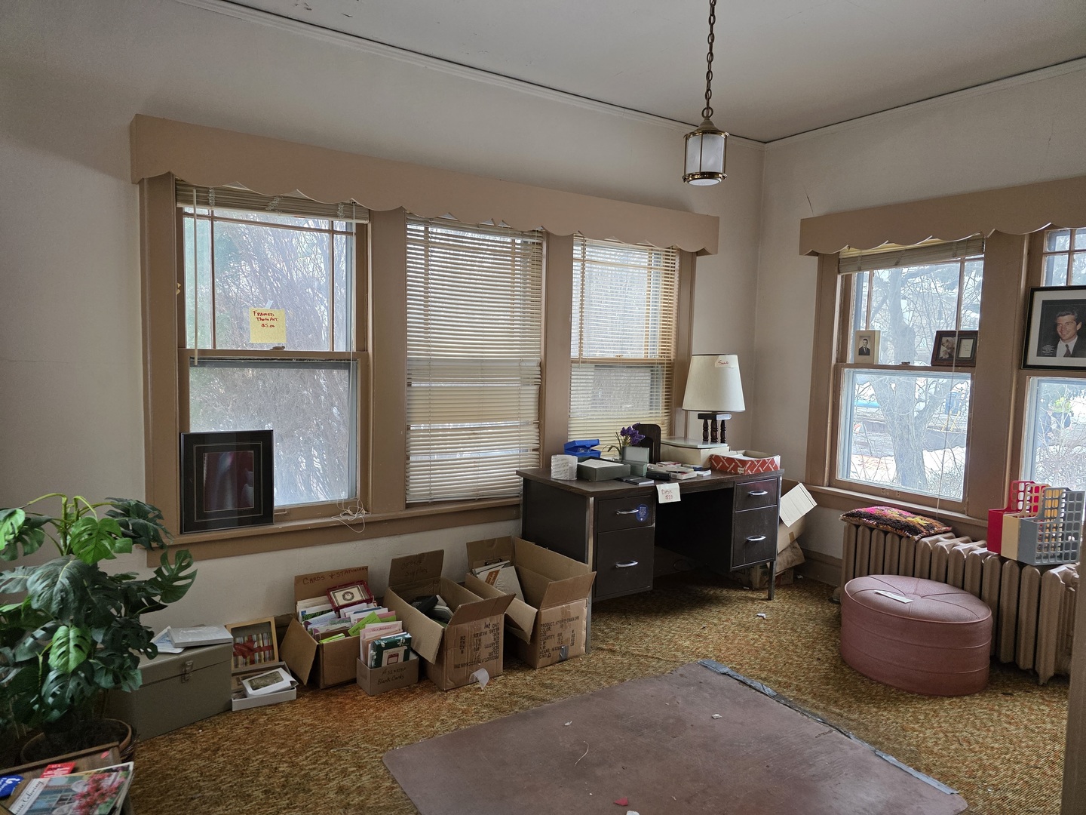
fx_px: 722
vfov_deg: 58.9
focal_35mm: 23
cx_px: 543
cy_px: 408
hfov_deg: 73.9
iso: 200
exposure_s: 1/180
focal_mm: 6.3
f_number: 1.7
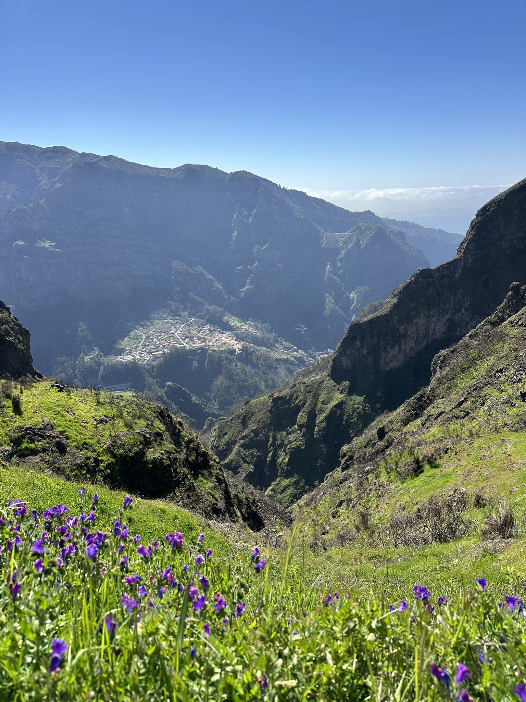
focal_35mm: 24
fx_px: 486
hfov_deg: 56.8
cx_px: 263
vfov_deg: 71.6
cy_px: 351
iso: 80
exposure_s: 1/3597
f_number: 1.78
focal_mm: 6.86
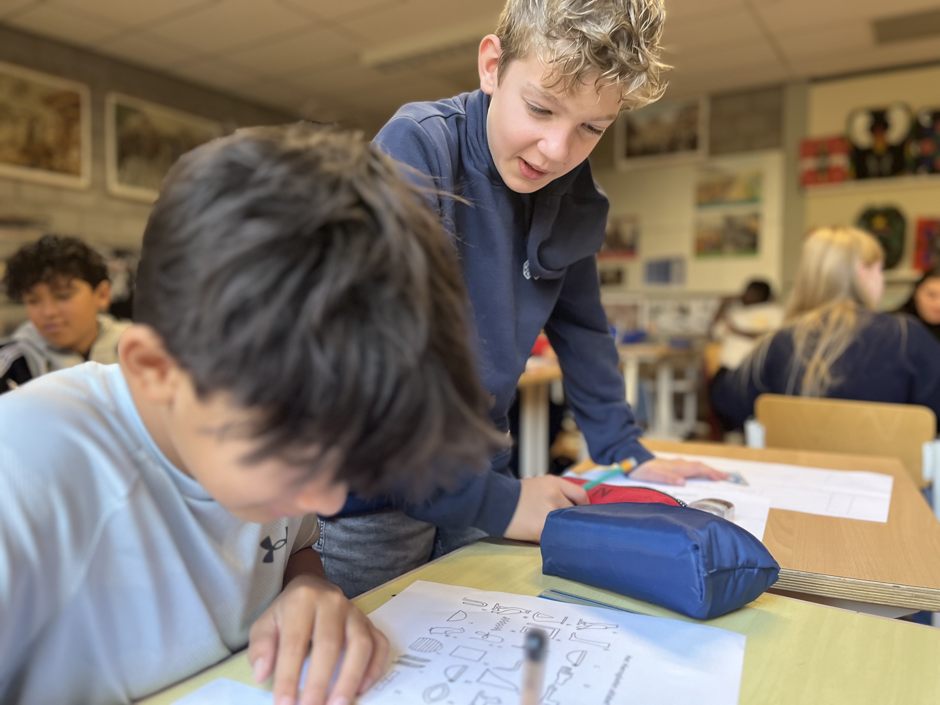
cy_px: 352
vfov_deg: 53.1
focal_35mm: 26
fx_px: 706
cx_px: 470
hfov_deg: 67.3
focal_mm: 5.1
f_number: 1.6
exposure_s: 1/50
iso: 200
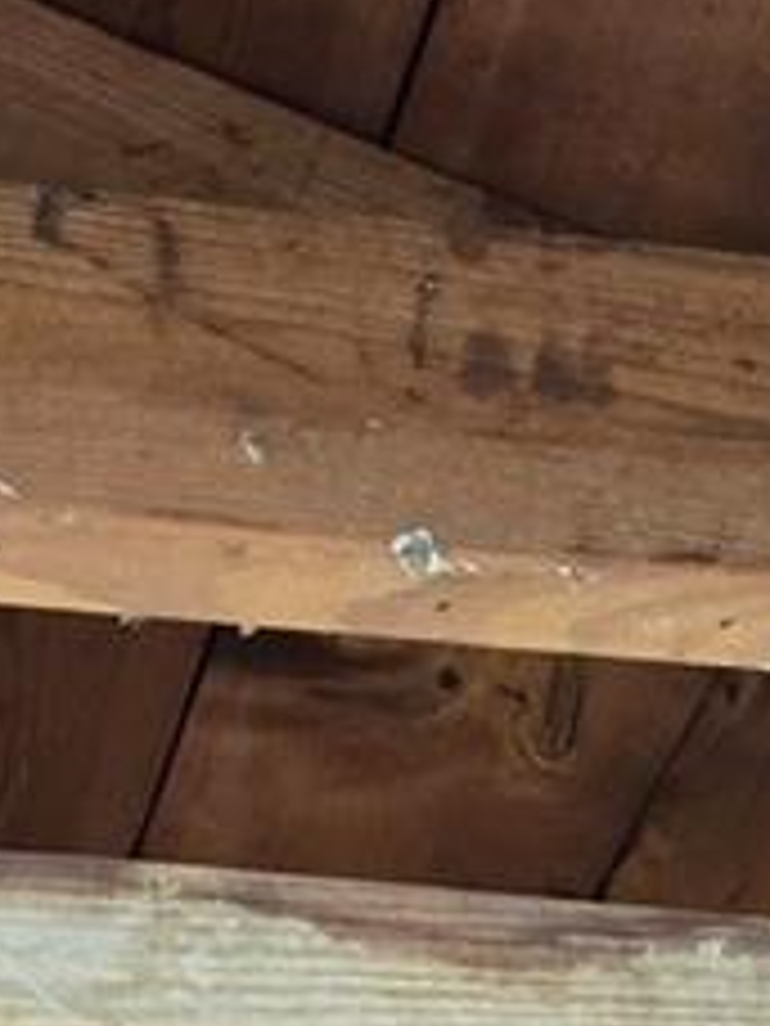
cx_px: -243
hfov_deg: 11.9
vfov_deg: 15.0
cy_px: 1584
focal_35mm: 121
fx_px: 3589
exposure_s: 1/120
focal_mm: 5.4
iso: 400
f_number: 1.8
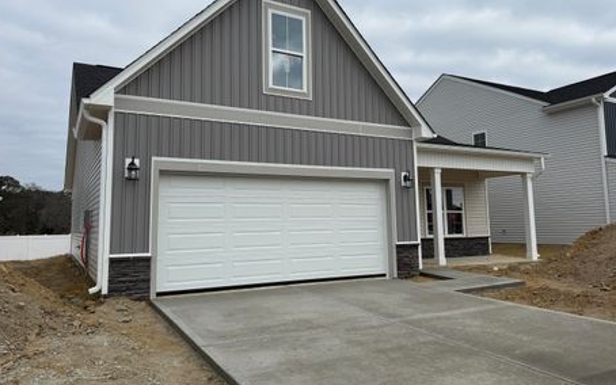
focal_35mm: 28
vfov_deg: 44.5
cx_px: 326
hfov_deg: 66.4
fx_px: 470
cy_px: 166
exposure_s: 1/5319
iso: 80
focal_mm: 6.76
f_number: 1.78
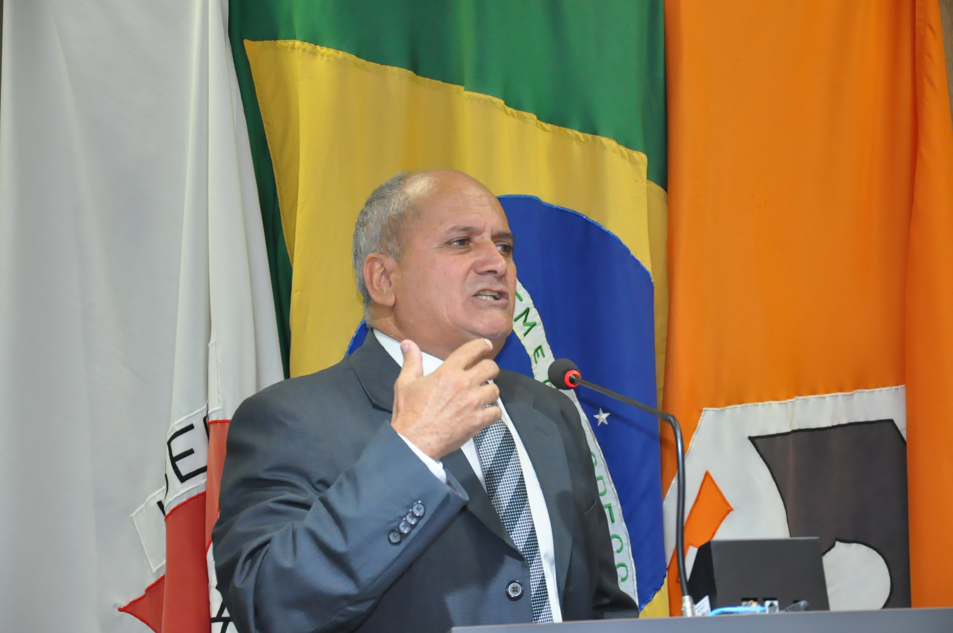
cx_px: 476
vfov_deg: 13.0
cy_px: 316
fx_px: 2776
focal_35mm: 105
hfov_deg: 19.5
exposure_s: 1/80
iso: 2000
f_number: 5.3
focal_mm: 70
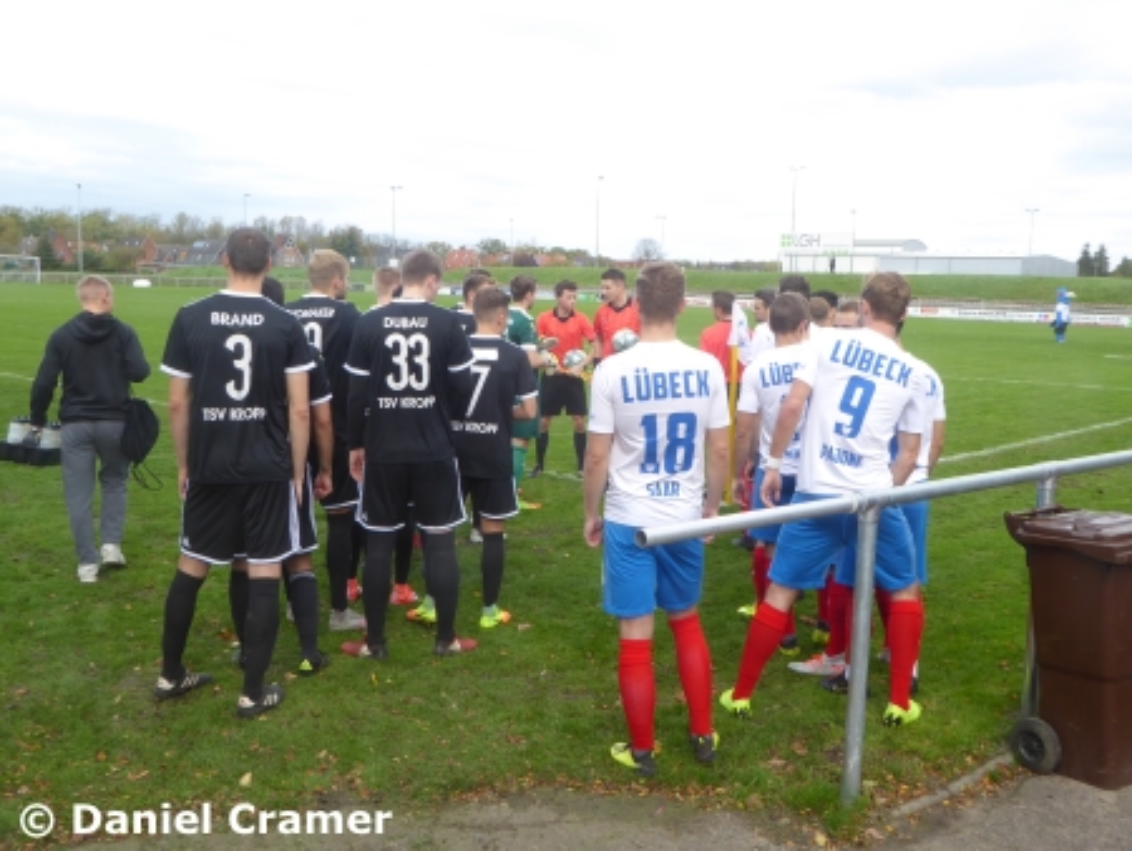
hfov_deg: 52.6
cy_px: 426
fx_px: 1145
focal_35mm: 35
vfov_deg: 40.7
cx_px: 566
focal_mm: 6.3
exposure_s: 1/60
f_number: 5.6
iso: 100
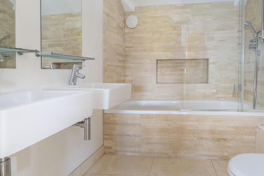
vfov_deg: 55.1
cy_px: 86
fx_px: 169
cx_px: 122
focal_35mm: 23
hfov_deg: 76.0
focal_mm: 10
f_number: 4
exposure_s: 1/6
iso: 250
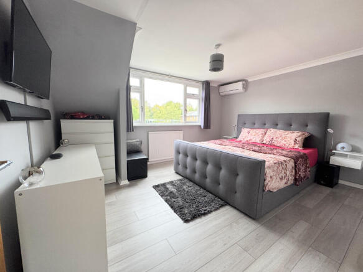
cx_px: 182
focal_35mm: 14
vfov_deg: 85.7
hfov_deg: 102.1
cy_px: 136
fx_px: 147
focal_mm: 2.22
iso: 250
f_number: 2.2
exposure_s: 1/99
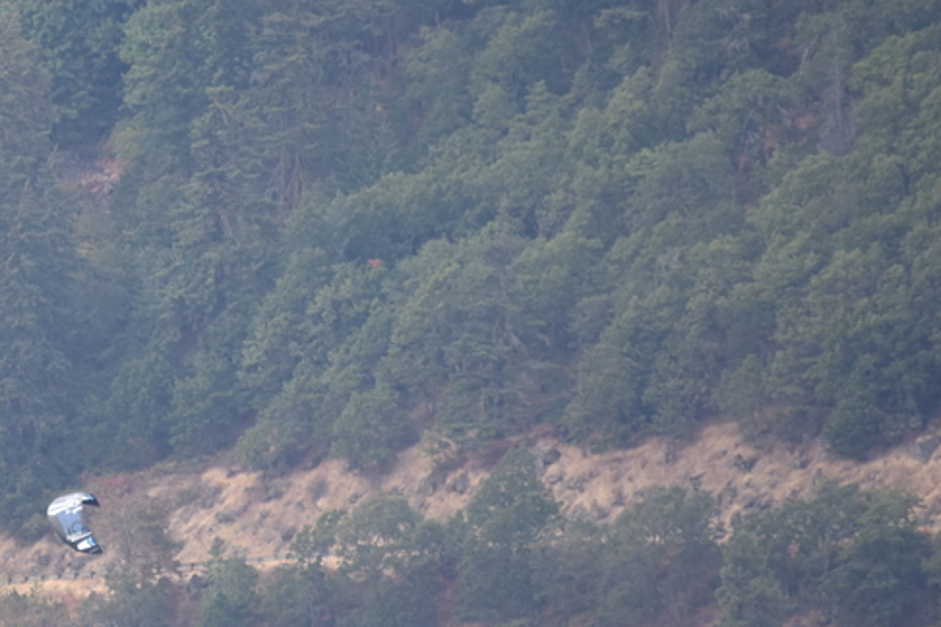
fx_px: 20648
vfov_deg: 1.7
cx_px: 45
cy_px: 397
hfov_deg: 2.6
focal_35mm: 790
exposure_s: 1/640
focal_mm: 300
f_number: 5.6
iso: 450
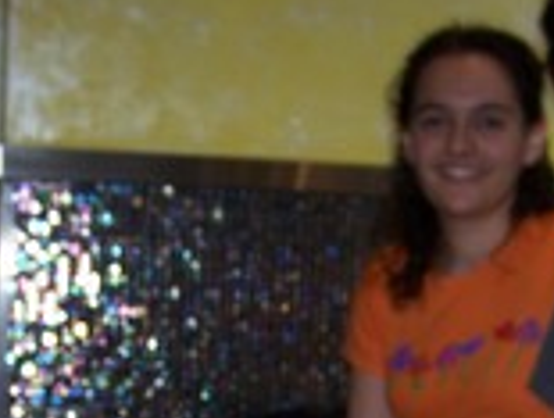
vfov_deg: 13.1
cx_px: 207
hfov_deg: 17.8
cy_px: 507
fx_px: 1765
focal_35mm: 110
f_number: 2.8
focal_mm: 6.3
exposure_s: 1/60
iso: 80
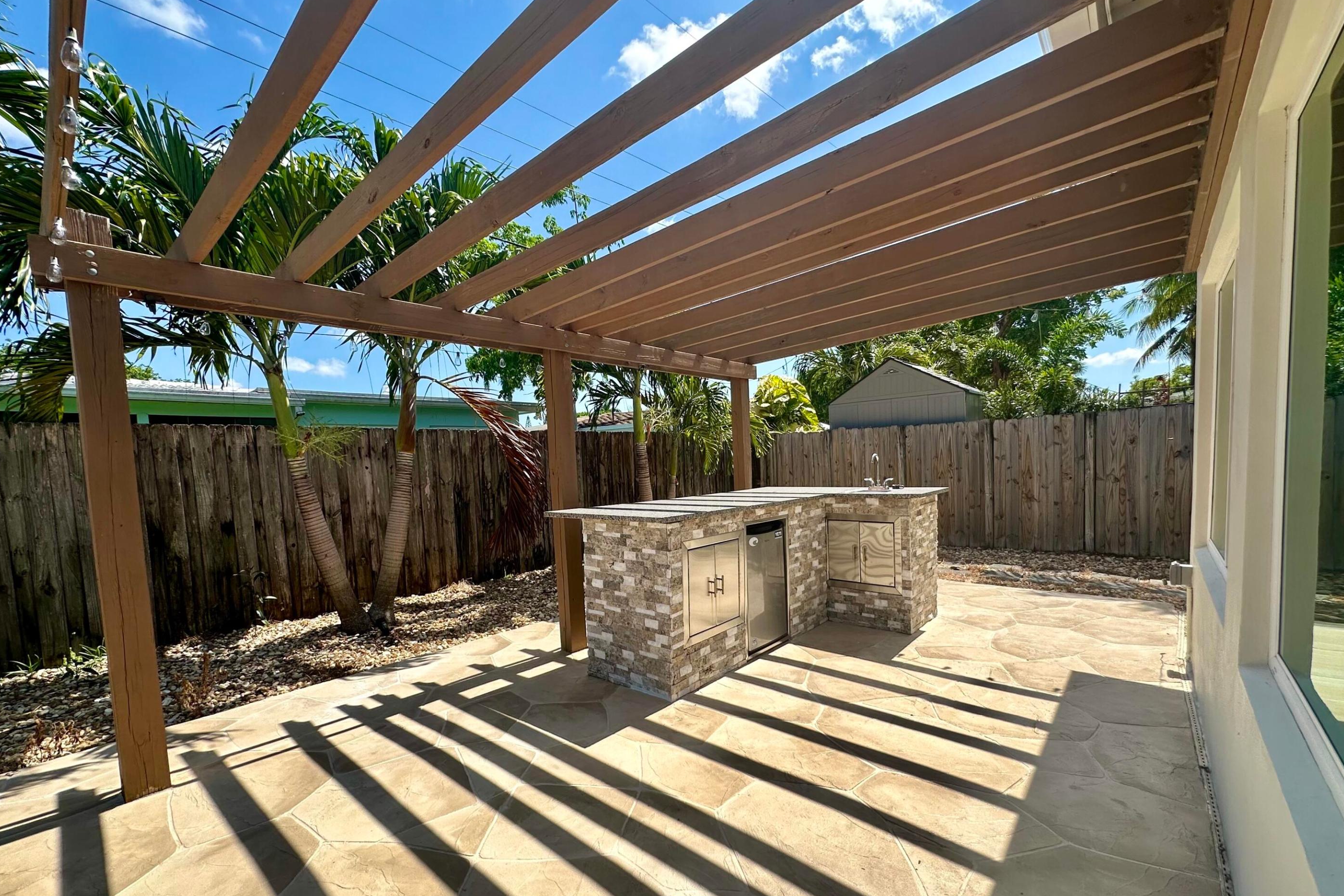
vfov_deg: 77.1
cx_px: 677
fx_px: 560
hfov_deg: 100.4
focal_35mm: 15
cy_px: 497
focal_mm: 2.22
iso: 50
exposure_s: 1/1319
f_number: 2.2
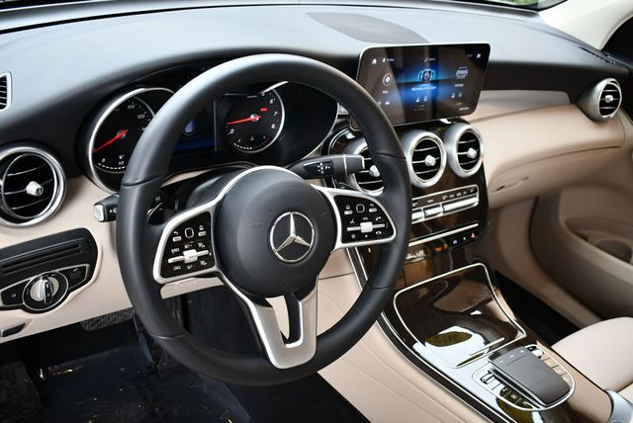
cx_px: 316
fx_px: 634
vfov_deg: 36.9
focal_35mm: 36
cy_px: 212
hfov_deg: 53.1
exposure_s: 1/250
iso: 500
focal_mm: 18
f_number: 3.5
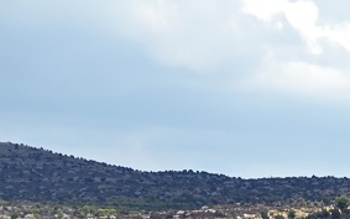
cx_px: 789
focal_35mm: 585
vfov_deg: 2.2
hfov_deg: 3.5
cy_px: 236
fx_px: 5581
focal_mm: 125
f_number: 7.1
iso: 100
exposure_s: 1/640
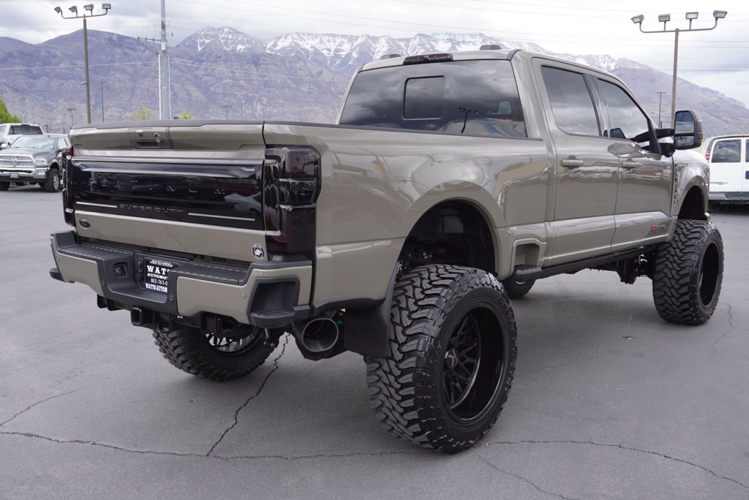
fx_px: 749
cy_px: 250
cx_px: 374
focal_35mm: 36
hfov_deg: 53.1
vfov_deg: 36.9
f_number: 6.3
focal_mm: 24
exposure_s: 1/100
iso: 100
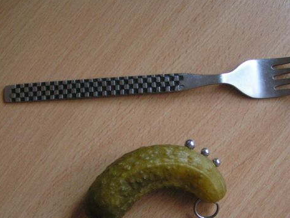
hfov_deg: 36.8
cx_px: 152
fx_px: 436
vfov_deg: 28.0
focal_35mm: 52
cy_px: 132
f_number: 2.8
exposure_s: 1/10
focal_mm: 5.8
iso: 200
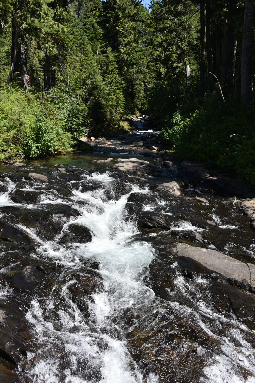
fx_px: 404
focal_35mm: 38
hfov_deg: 35.1
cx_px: 128
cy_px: 192
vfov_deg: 50.7
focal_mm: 38
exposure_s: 1/250
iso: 100
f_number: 8
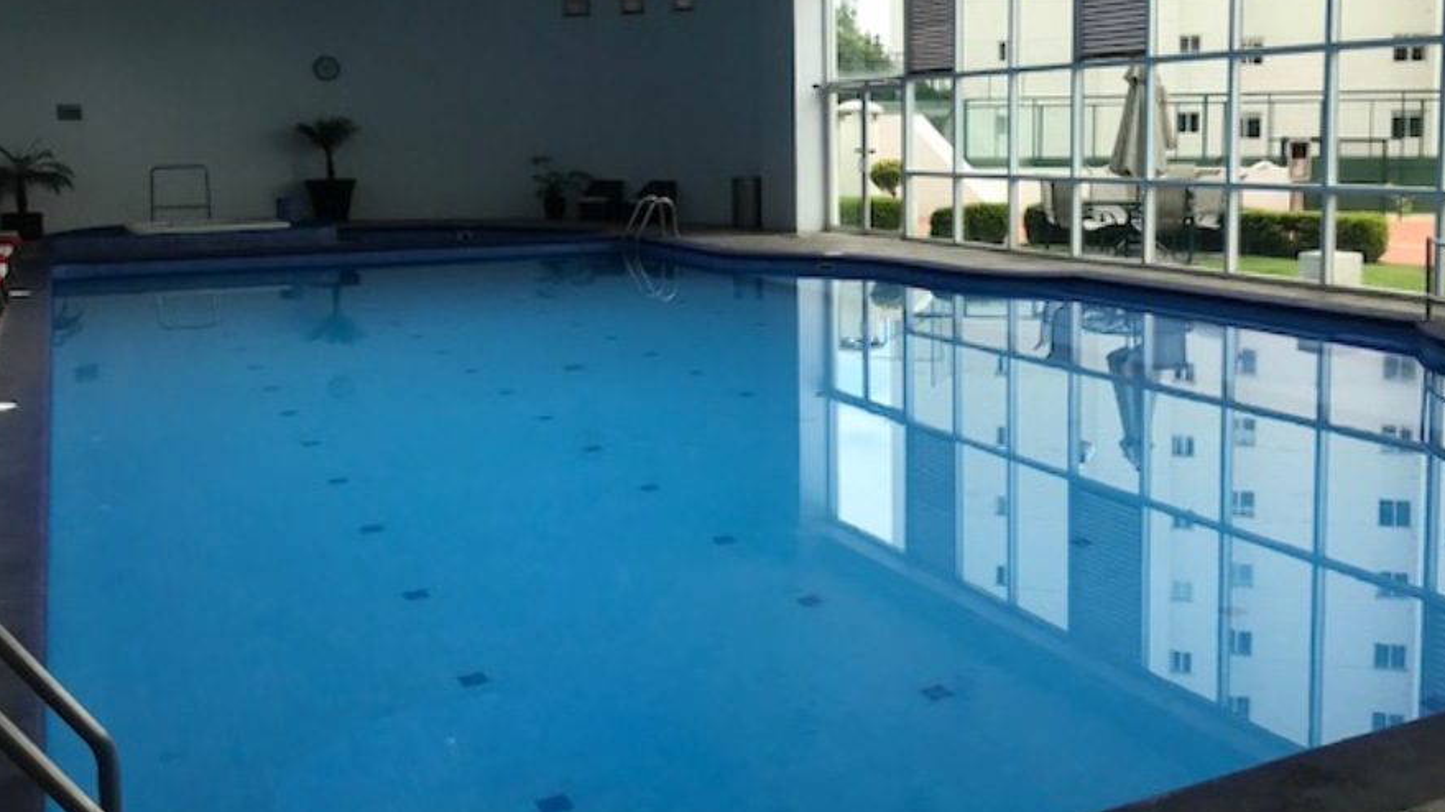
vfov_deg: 31.8
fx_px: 1417
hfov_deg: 53.7
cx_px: 860
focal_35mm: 37
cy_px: 296
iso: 20
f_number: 1.8
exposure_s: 1/414
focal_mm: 3.99
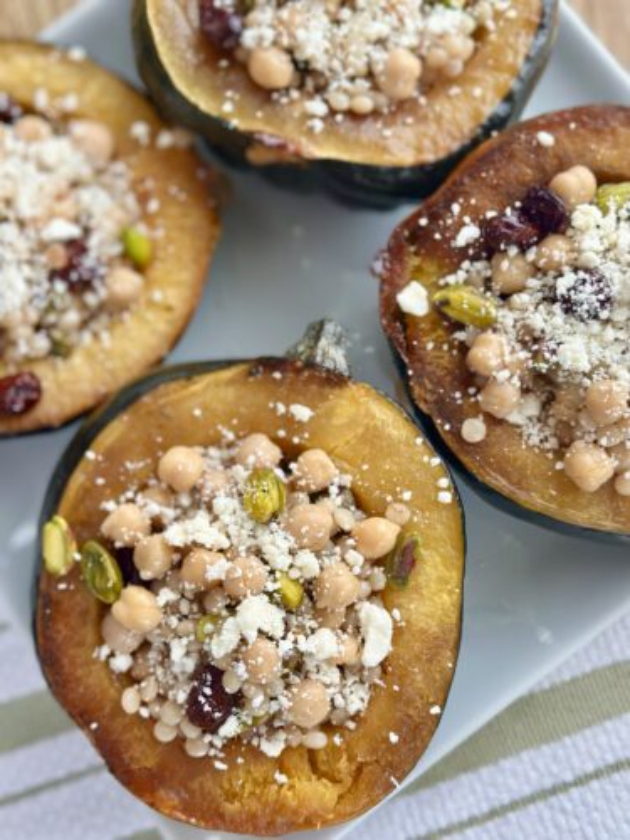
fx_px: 1165
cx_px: 315
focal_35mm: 48
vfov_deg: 39.7
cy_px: 420
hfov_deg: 30.3
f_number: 1.78
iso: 320
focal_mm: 6.86
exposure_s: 1/60
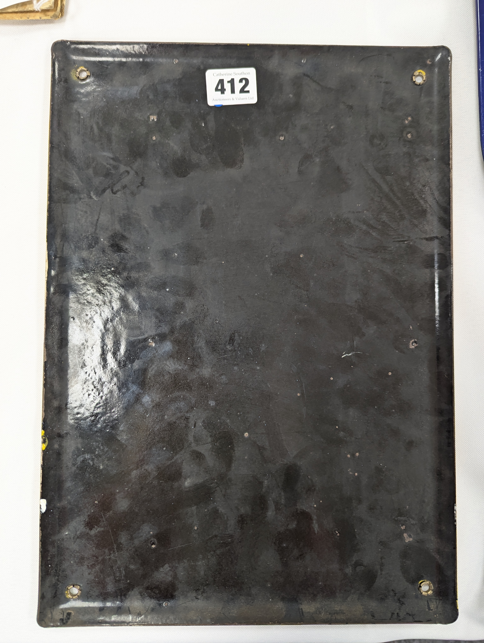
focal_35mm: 24
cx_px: 242
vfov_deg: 71.5
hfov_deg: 56.9
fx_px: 446
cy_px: 322
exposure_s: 1/25
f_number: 1.85
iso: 80
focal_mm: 6.81
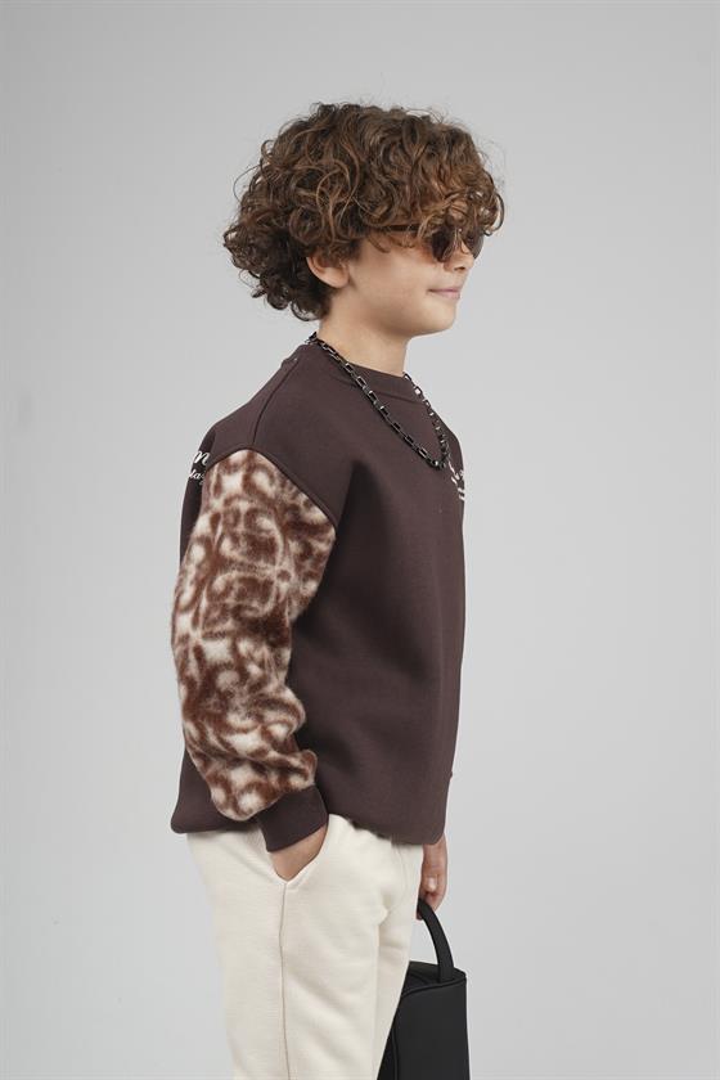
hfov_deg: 13.3
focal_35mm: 103
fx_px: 3090
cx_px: 360
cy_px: 540
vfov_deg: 19.8
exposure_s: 1/160
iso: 80
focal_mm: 69
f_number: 8
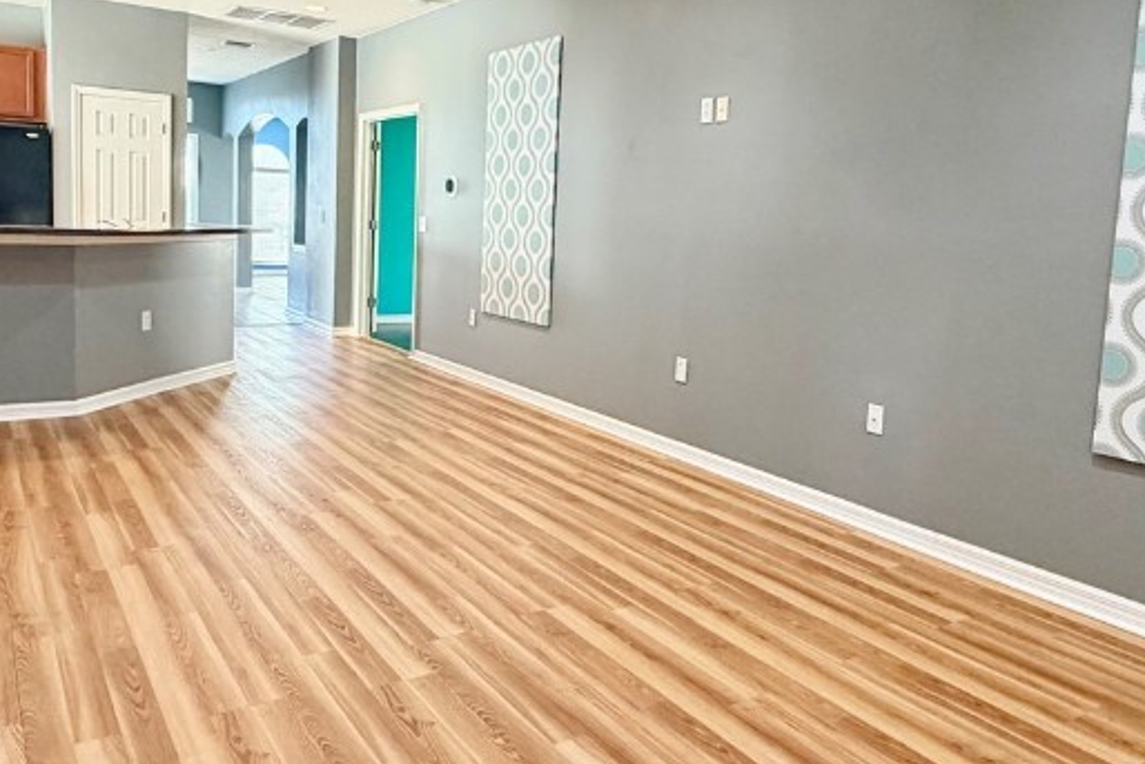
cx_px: 568
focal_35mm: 29
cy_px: 310
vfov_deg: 44.8
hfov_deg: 63.6
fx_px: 923
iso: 320
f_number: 2.2
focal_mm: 2.22
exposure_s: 1/60
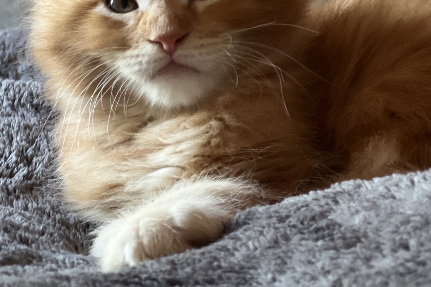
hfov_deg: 16.8
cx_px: 232
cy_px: 59
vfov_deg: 11.2
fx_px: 1460
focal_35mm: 122
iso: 500
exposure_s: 1/21
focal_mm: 9
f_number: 2.8
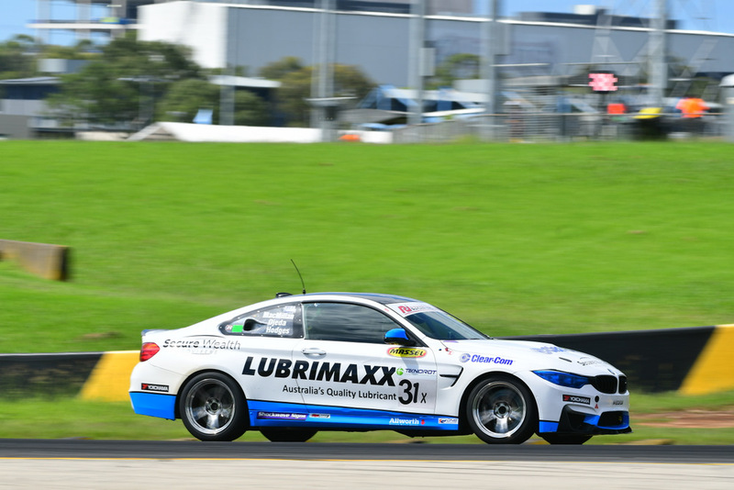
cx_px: 367
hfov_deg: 6.9
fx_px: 6119
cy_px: 245
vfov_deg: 4.6
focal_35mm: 300
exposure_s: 1/125
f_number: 11
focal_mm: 200
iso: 100
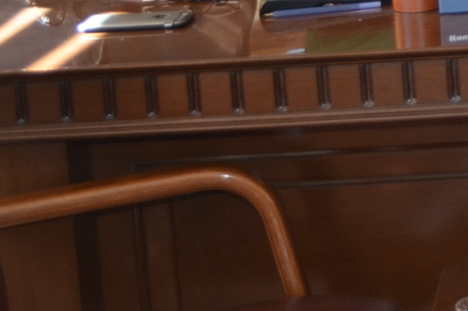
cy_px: -313
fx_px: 2274
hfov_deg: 10.8
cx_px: 927
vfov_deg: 7.5
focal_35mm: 175
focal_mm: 26
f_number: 4.2
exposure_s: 1/60
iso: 720
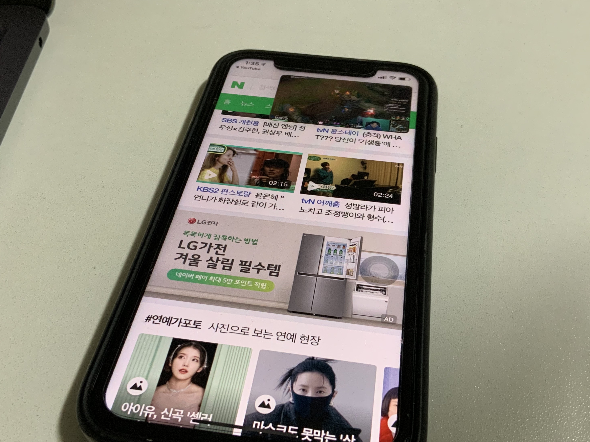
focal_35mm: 40
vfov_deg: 35.9
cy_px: 241
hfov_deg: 46.8
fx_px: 682
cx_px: 295
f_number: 1.8
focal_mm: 3
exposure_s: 1/60
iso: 125
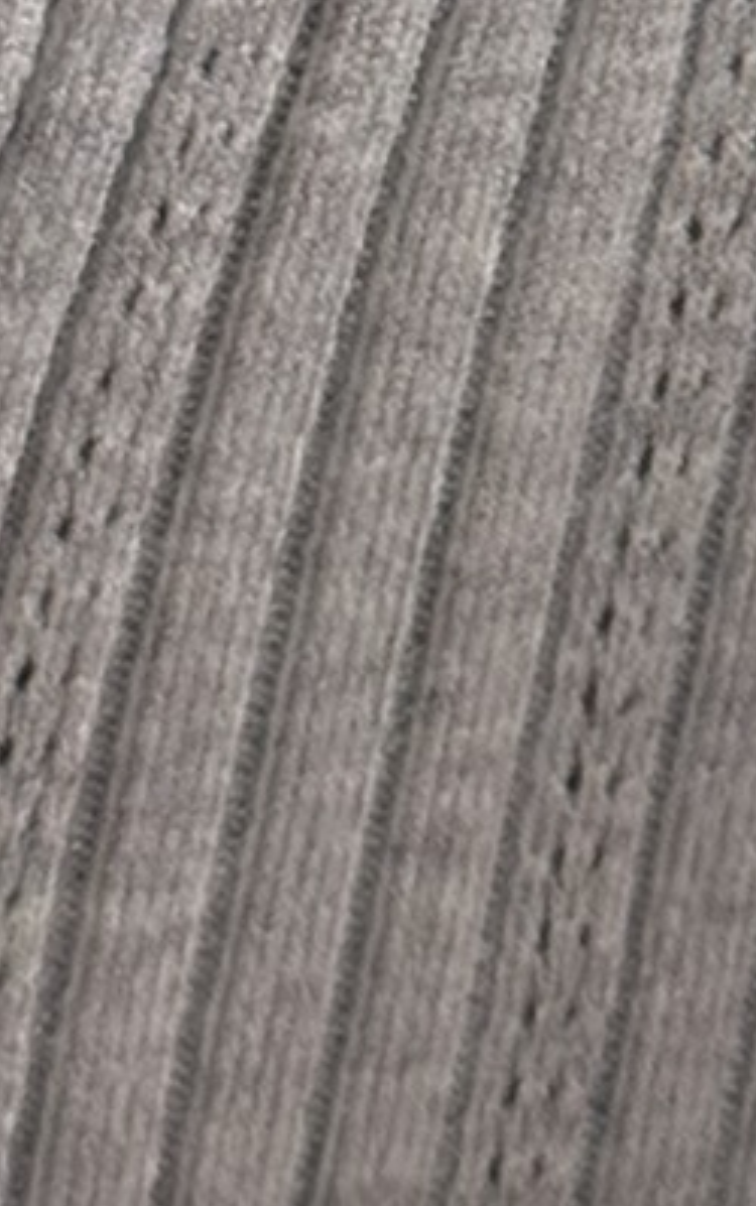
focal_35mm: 261
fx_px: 8589
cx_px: 798
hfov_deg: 5.0
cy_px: -1647
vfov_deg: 7.5
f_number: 1.78
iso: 200
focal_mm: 6.76
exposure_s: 1/60
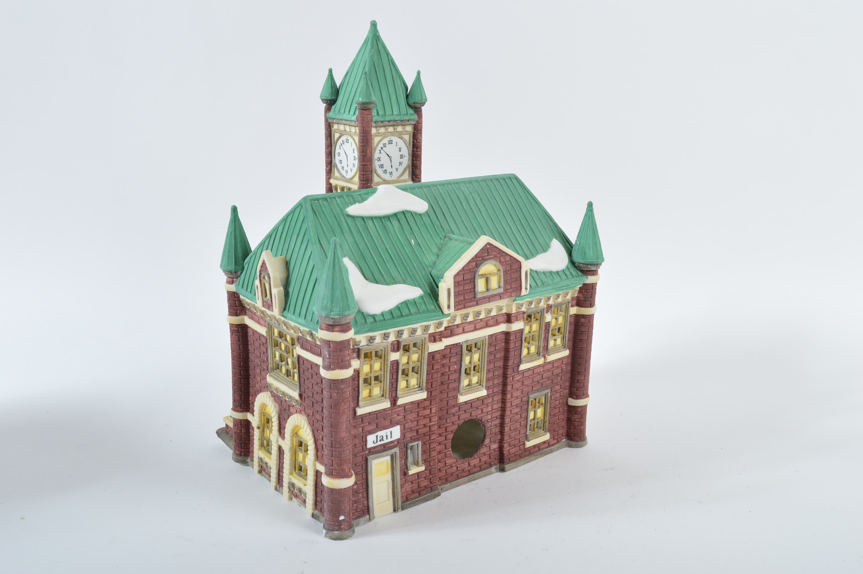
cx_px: 432
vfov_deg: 36.8
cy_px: 287
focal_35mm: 36
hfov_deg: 53.2
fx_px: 862
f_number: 11
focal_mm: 24
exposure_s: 1/160
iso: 100
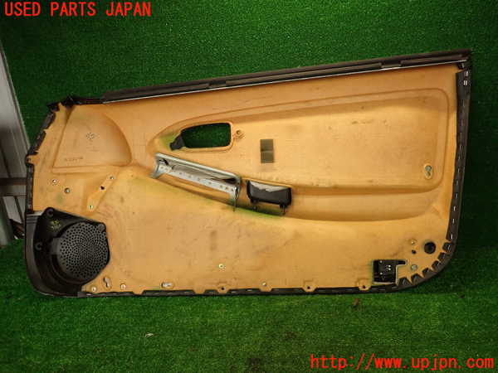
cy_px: 186
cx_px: 249
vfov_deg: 54.9
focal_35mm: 25
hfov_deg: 69.4
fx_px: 360
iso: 200
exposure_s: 1/60
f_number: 2
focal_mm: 4.5
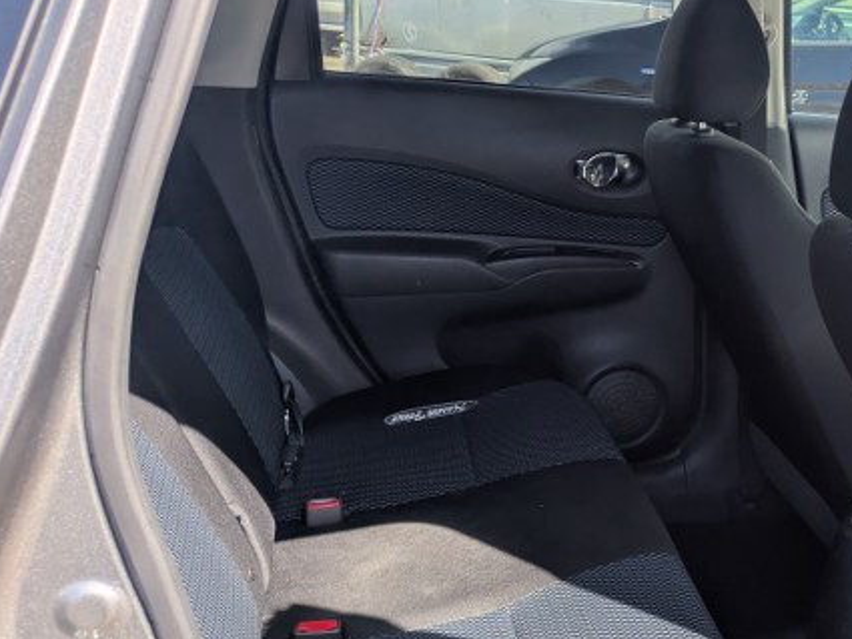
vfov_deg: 30.9
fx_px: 1157
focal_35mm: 47
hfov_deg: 37.7
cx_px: 767
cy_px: 312
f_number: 1.89
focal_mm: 5.43
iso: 42
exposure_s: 1/781
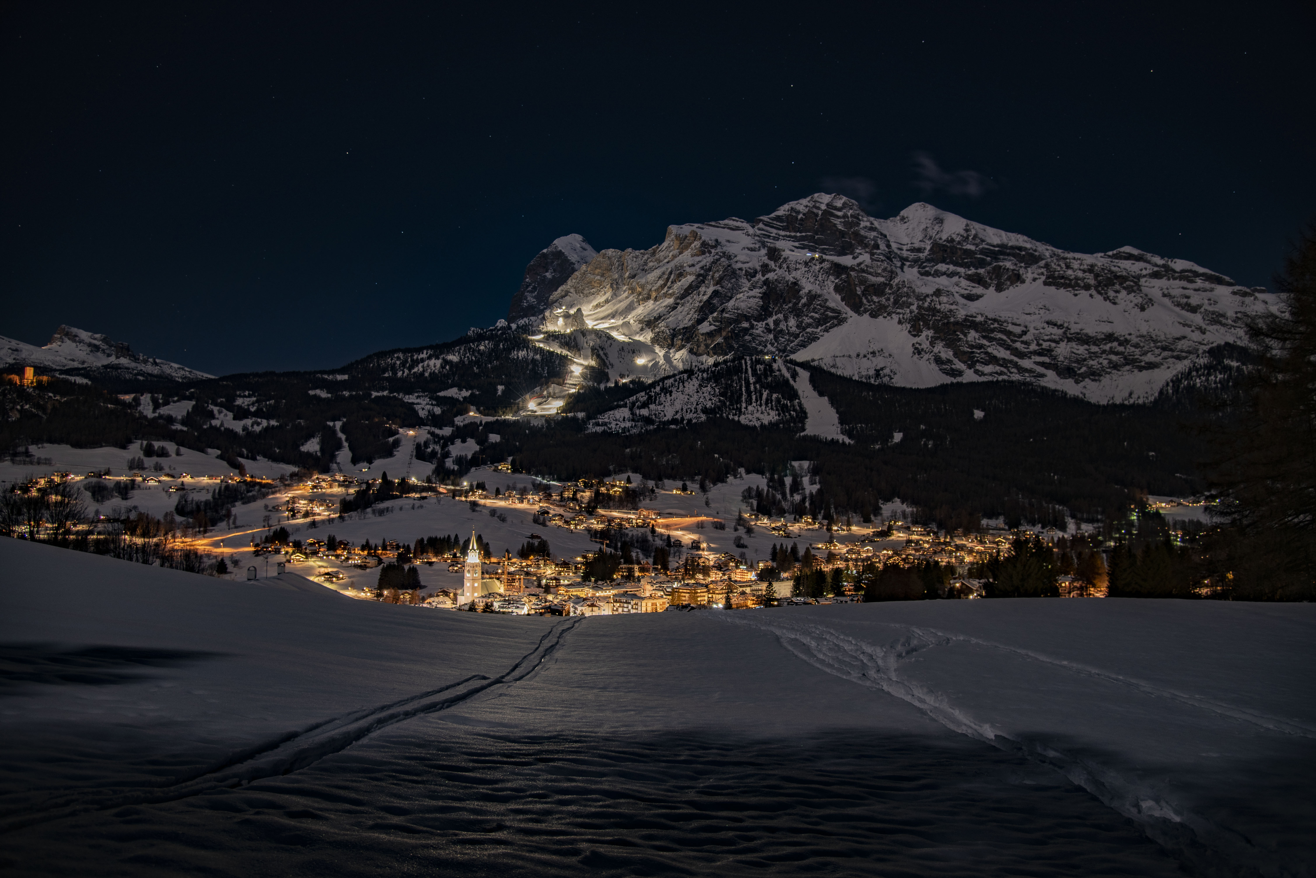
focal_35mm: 28
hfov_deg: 65.5
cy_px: 439
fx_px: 1024
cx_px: 658
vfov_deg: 46.4
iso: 100
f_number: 4
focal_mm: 28
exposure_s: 6
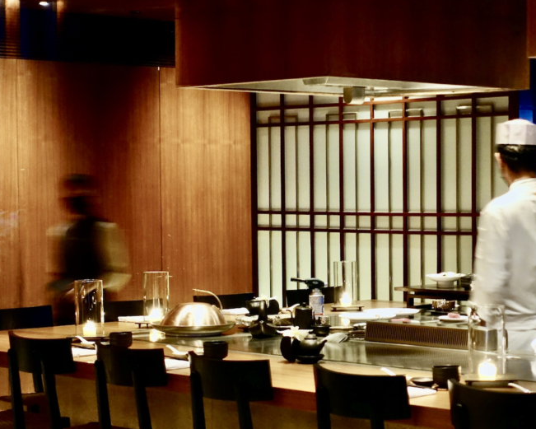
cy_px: 255
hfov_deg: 18.4
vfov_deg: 14.8
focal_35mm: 104
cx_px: 352
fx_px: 1650
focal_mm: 25.7
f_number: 2.8
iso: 1000
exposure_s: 1/10
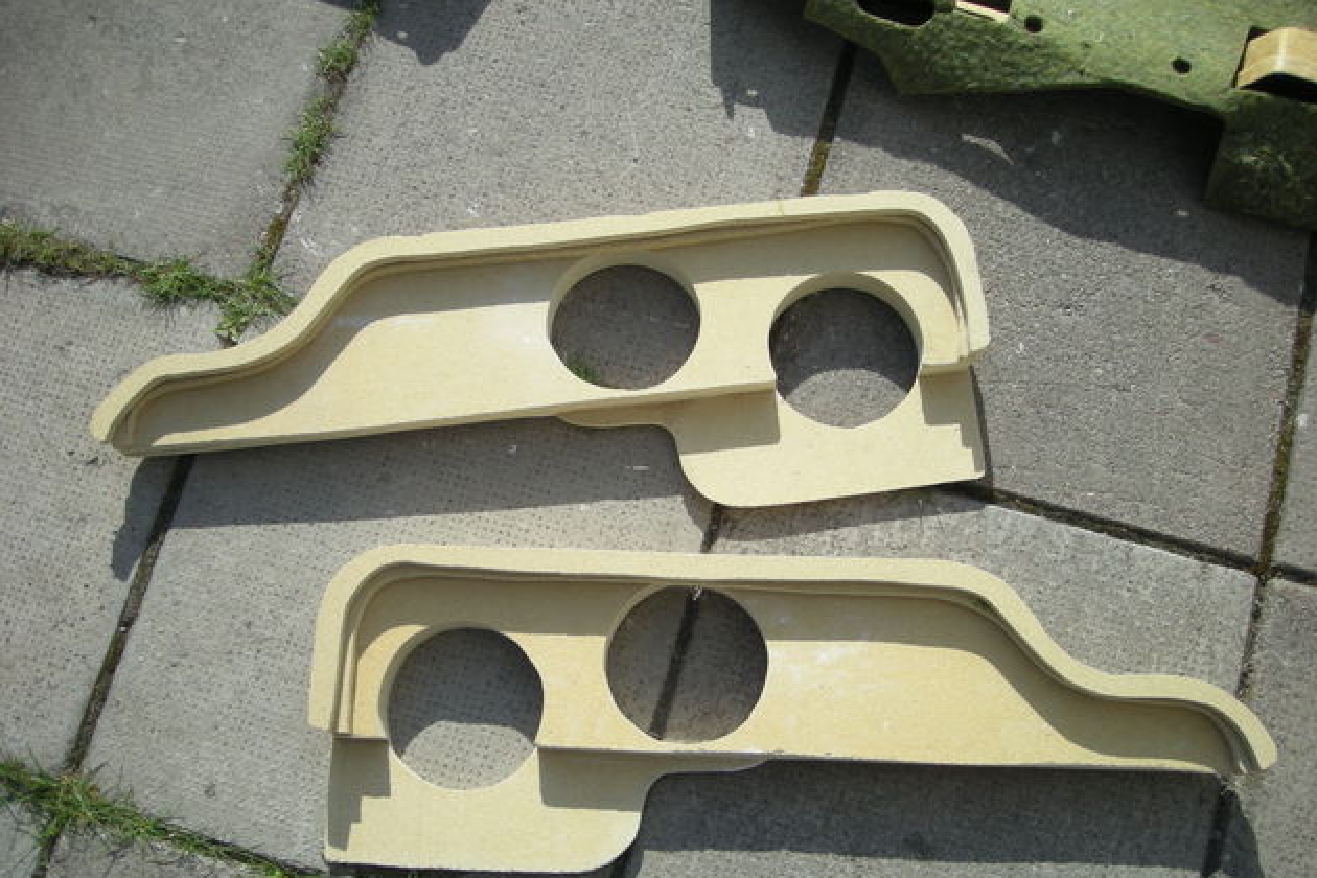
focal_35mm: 37
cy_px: 449
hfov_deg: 51.9
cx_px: 667
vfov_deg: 35.9
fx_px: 1353
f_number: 5.7
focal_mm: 5.7
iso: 50
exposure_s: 1/217
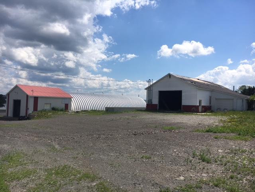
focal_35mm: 29
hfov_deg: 61.7
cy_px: 96
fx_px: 214
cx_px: 128
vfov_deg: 48.2
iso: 25
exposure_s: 1/2959
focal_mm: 4.15
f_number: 2.2
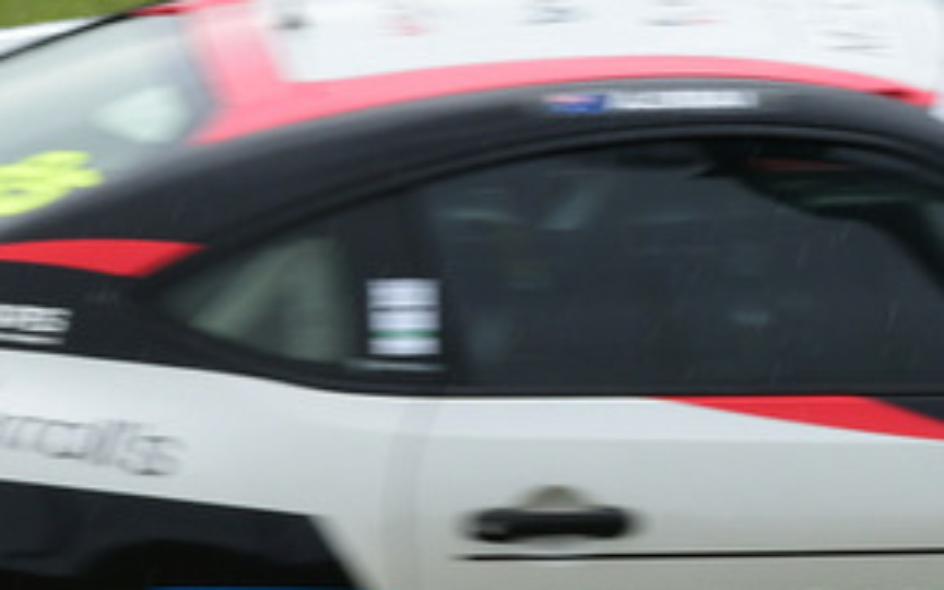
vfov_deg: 1.5
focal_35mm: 851
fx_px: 21894
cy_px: 243
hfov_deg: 2.5
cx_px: -121
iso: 400
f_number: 11
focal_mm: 200
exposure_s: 1/250
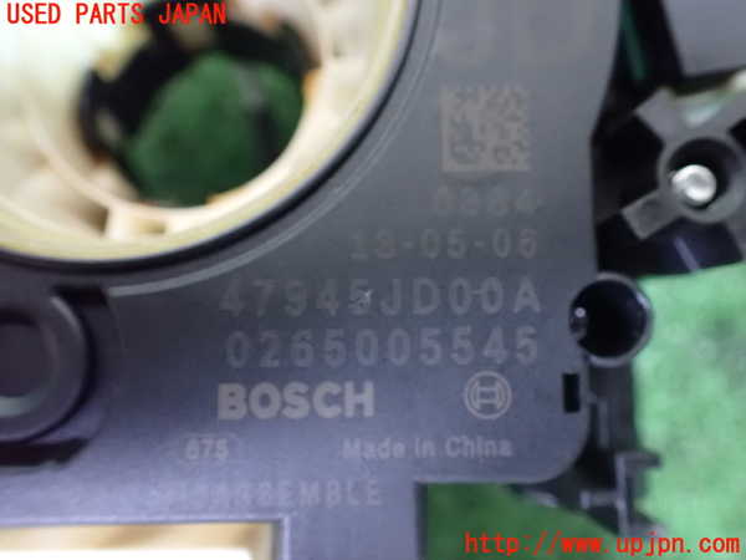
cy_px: 280
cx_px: 373
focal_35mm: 30
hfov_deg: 60.0
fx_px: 647
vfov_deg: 46.8
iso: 1600
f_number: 2.3
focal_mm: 5.4
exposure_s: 1/15
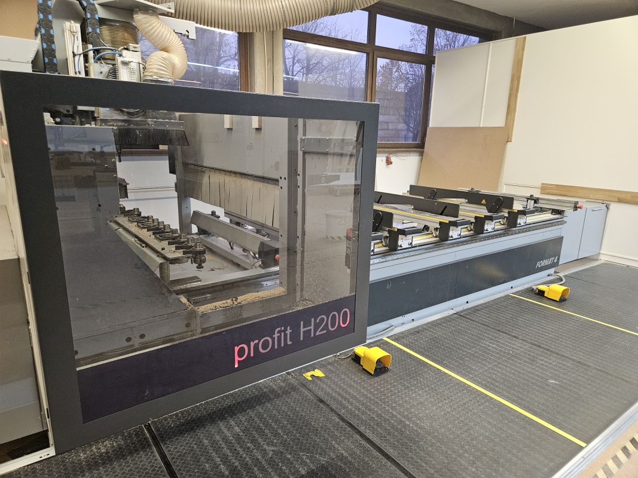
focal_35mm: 23
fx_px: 424
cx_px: 319
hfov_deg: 73.9
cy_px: 239
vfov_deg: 58.9
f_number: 1.8
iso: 800
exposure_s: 1/50
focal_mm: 5.4
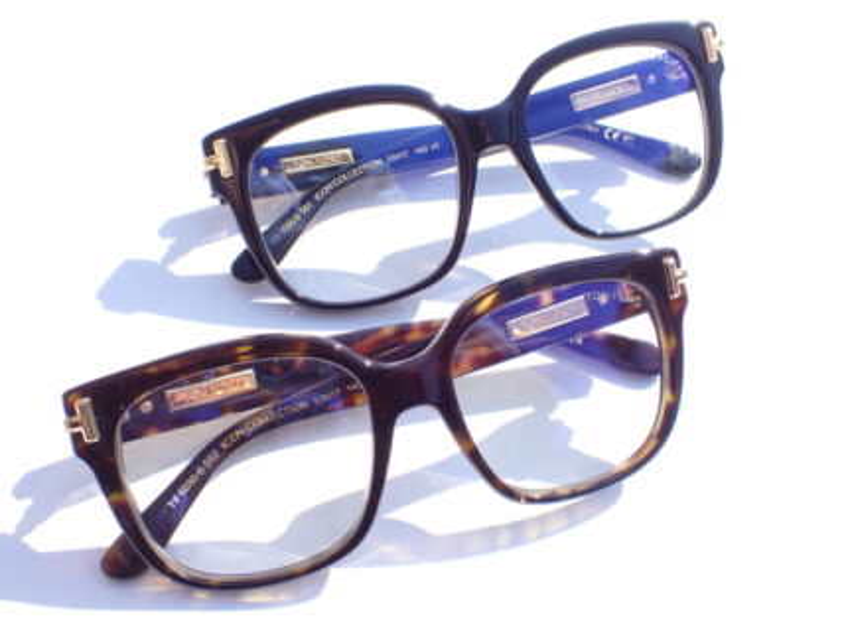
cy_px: 316
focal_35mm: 36
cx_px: 421
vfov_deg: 39.6
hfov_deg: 51.4
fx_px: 875
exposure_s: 1/500
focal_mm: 6.37
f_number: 3.5
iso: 100
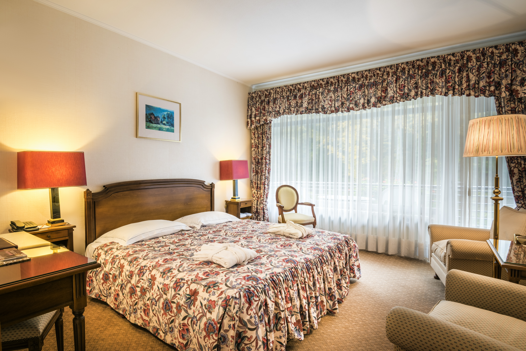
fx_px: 278
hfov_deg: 86.9
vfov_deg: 64.6
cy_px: 176
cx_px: 263
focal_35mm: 19
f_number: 14
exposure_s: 1/2.5
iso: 125
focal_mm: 19
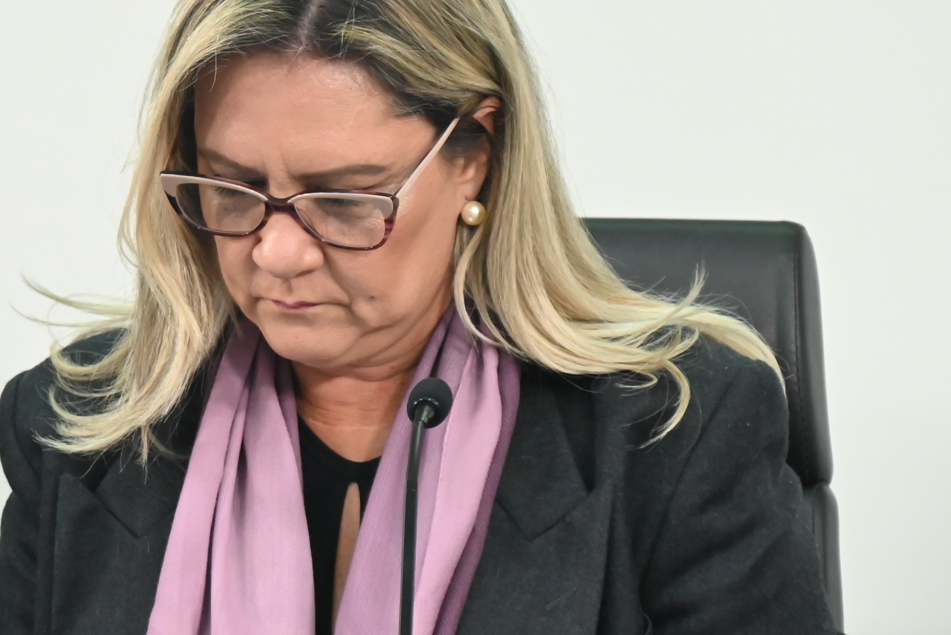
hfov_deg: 5.4
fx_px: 10068
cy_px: 517
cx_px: -244
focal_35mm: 381
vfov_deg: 3.6
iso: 3200
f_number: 6.3
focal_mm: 135
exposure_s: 1/125
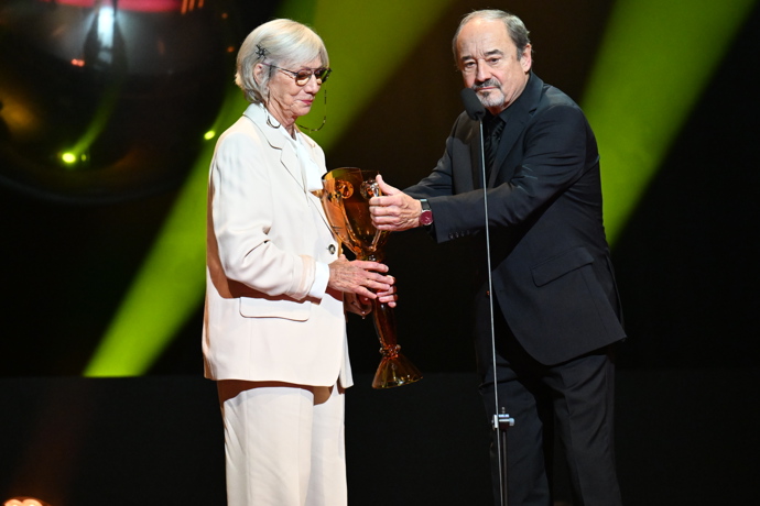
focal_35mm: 300
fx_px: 6333
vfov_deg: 4.6
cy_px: 253
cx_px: 380
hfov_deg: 6.9
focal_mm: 200
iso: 5000
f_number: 3.5
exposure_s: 1/400
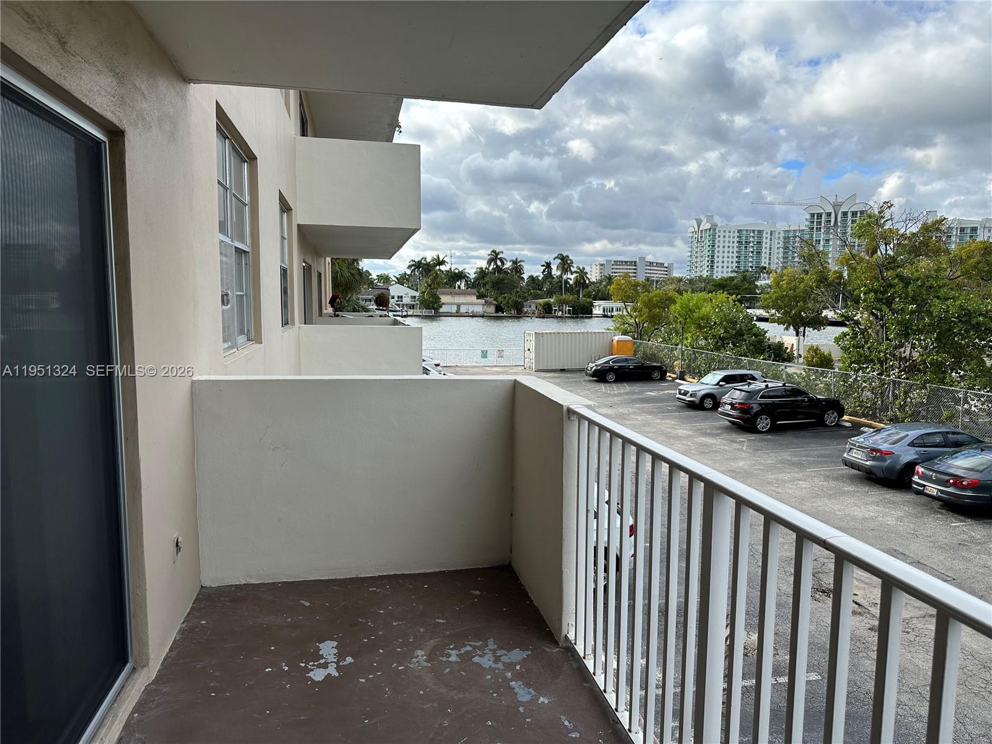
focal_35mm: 24
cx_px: 496
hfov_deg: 71.6
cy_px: 372
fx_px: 688
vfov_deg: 56.8
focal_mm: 6.86
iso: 80
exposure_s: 1/2660
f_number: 1.78
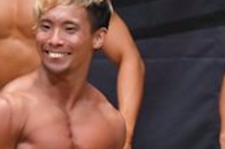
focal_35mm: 1460
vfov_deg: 0.9
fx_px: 9116
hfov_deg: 1.4
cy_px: 252
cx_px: 270
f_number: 5.6
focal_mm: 210
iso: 6400
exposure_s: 1/400
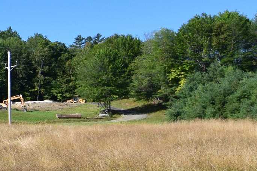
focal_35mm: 77
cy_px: 72
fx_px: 550
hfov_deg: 18.8
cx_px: -230
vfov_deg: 17.7
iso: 400
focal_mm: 11.5
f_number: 11
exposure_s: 1/500
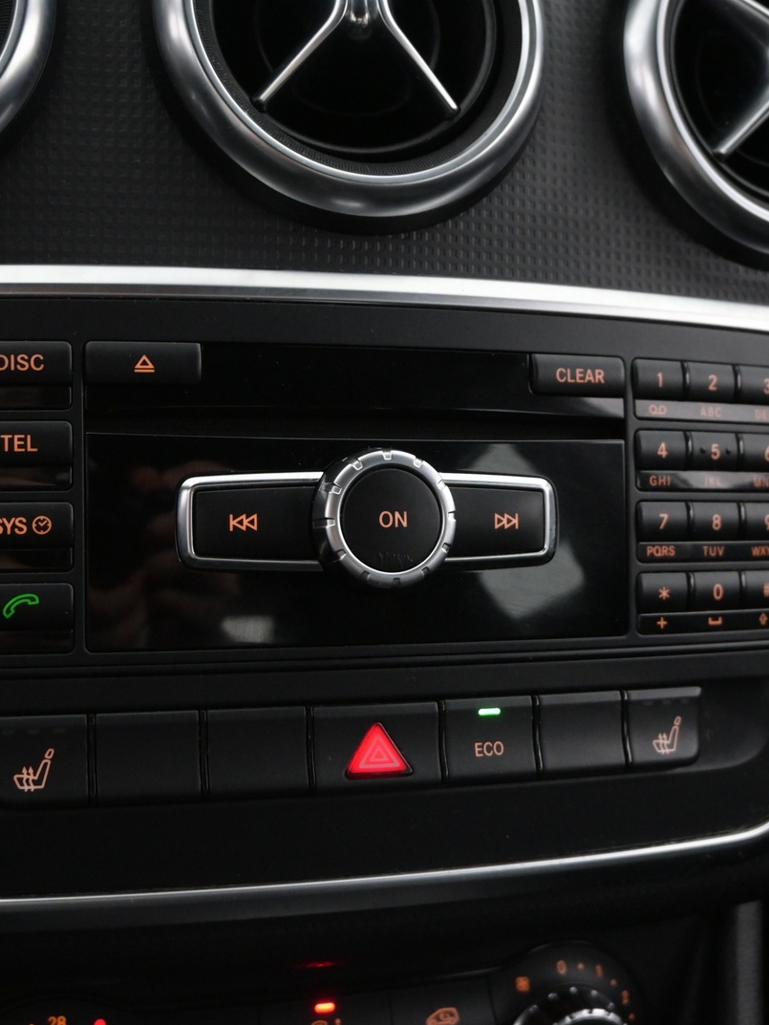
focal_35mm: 46
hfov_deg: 31.7
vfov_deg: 41.5
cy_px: 511
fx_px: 1354
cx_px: 368
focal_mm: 21
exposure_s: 1/50
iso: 2500
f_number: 4
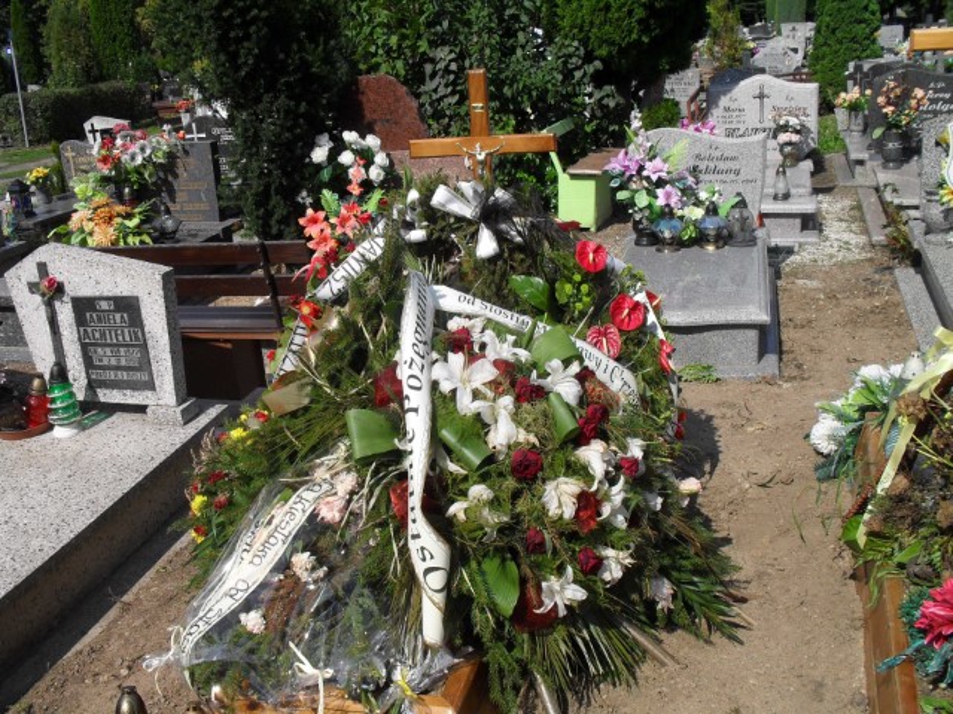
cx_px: 476
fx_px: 964
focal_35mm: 35
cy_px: 357
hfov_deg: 52.6
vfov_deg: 40.7
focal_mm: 6.3
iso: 100
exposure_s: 1/250
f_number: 8.4
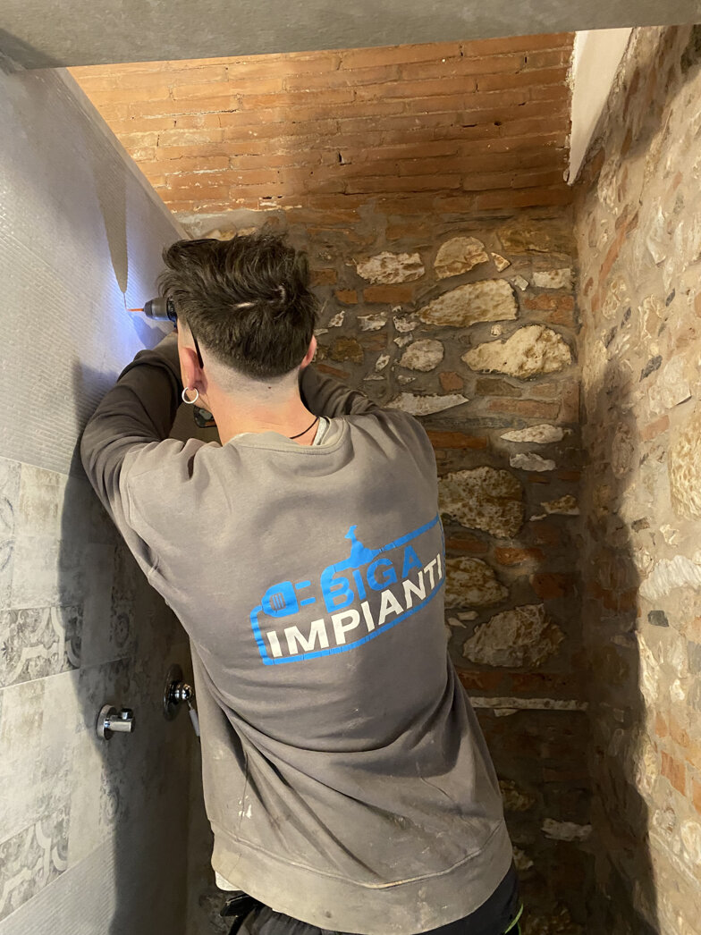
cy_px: 468
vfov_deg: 67.3
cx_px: 350
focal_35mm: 26
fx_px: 702
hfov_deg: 53.0
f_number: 1.8
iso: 500
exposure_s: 1/25
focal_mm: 4.25
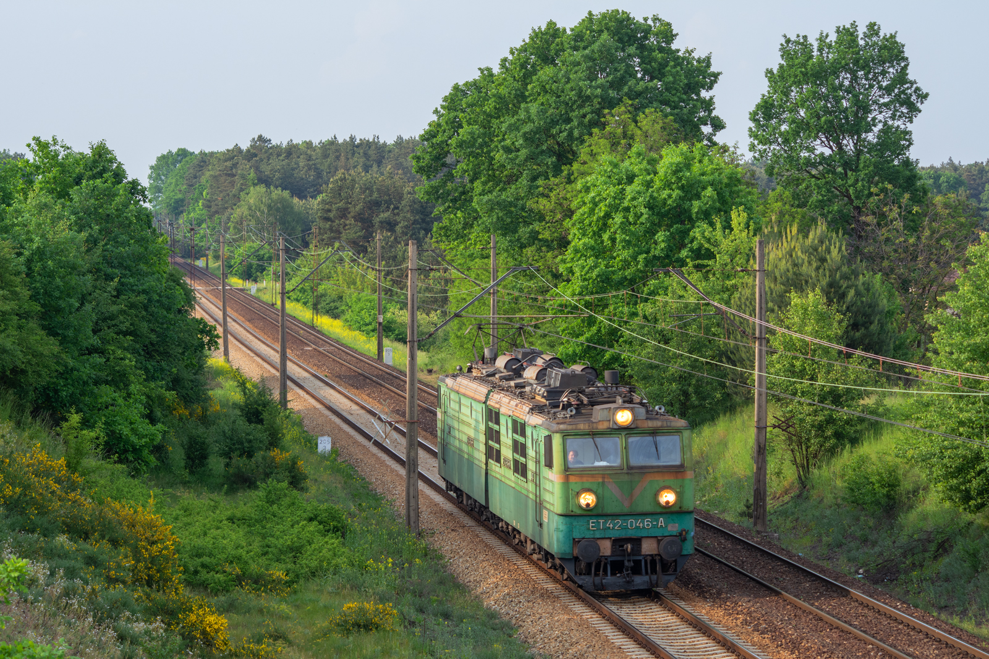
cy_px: 330
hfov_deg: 14.4
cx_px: 494
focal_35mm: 142
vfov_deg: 9.6
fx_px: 3915
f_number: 7.1
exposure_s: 1/320
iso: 250
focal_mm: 95
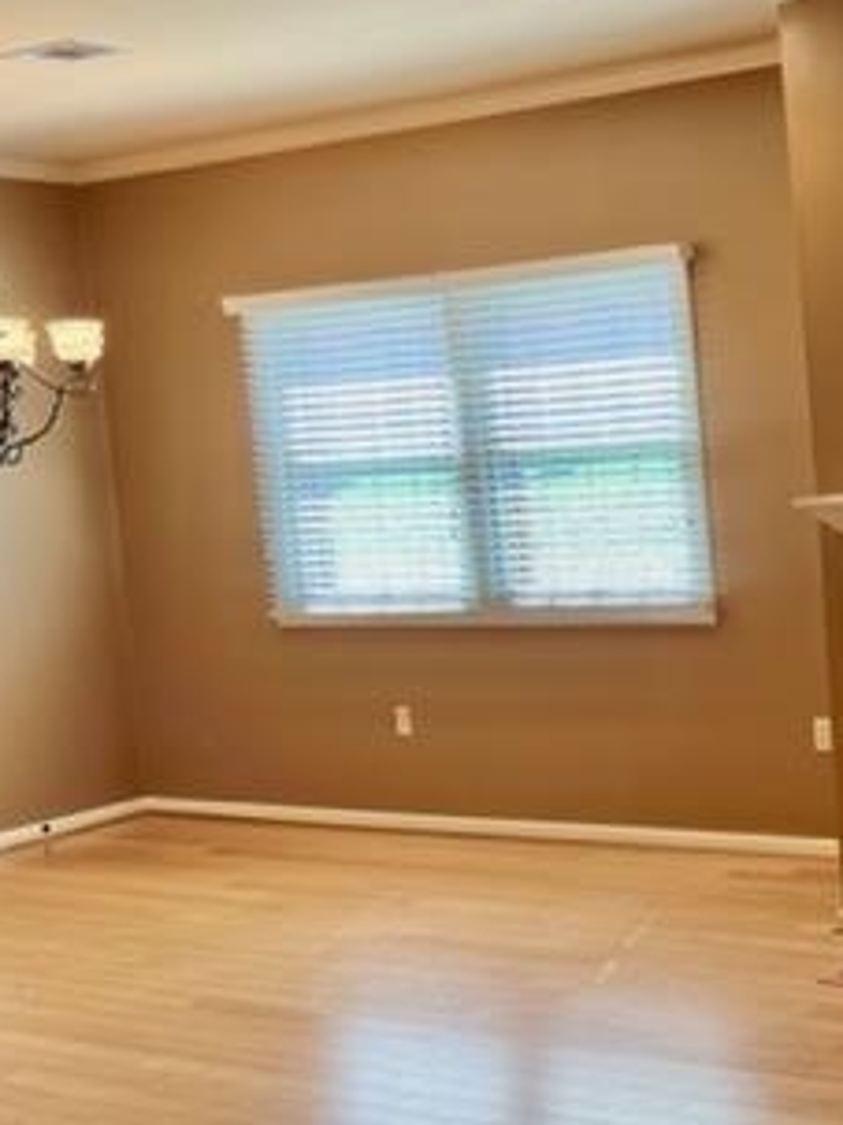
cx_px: 995
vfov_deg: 34.9
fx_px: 1787
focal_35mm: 55
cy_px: 598
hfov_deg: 24.2
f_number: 1.5
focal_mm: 5.7
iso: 40
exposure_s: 1/120
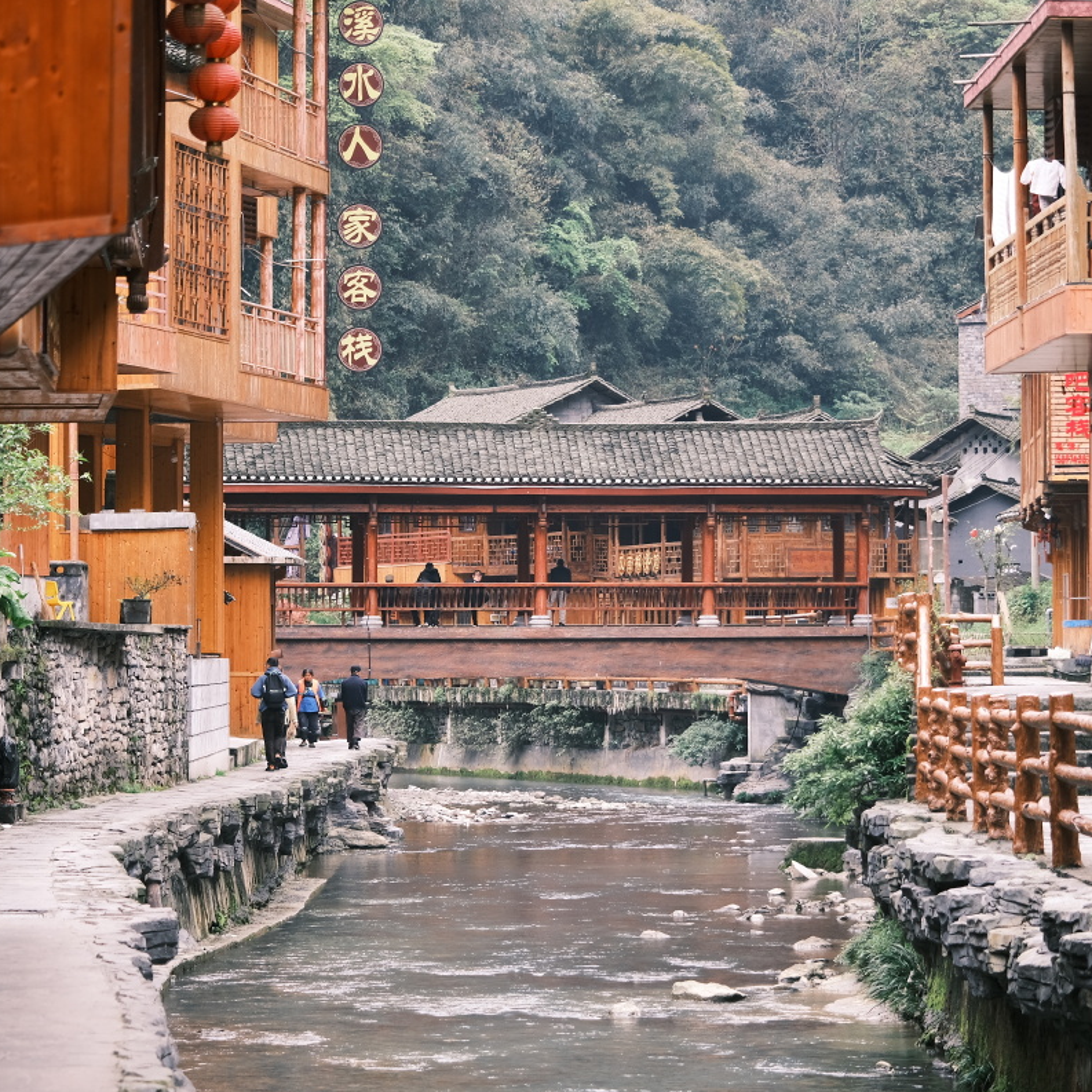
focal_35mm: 135
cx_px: 631
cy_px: 547
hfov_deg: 12.9
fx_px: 4818
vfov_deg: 12.9
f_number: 4.5
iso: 320
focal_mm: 70
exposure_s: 1/160
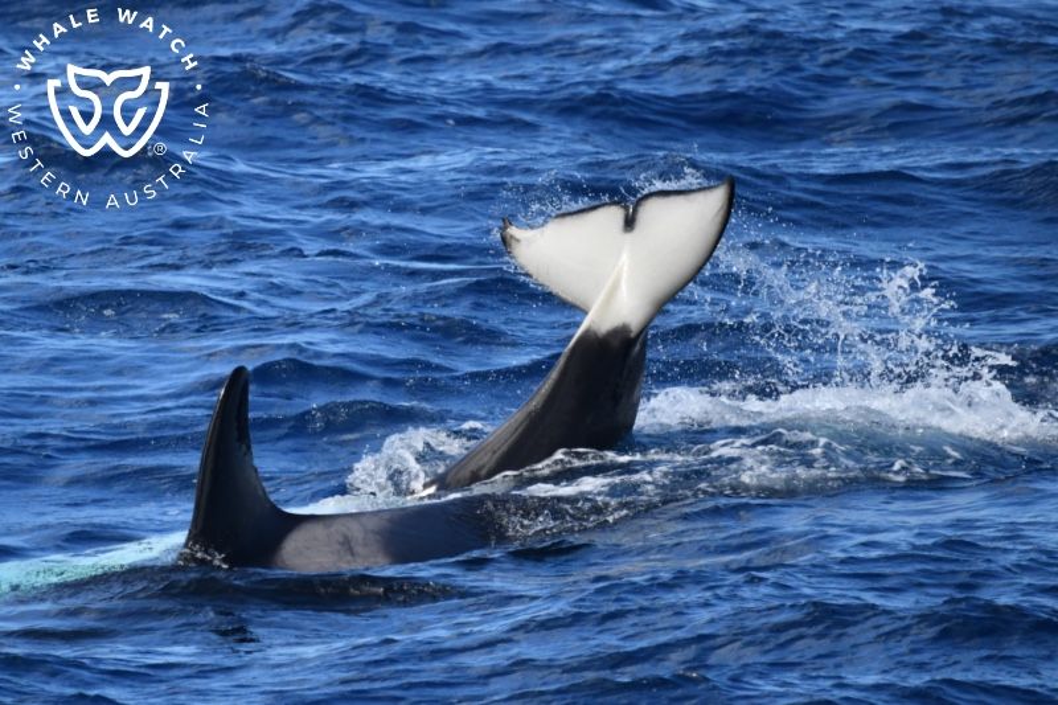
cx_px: 529
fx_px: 17629
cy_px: 352
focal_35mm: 600
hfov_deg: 3.4
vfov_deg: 2.3
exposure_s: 1/8000
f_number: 6.3
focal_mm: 600
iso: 1800
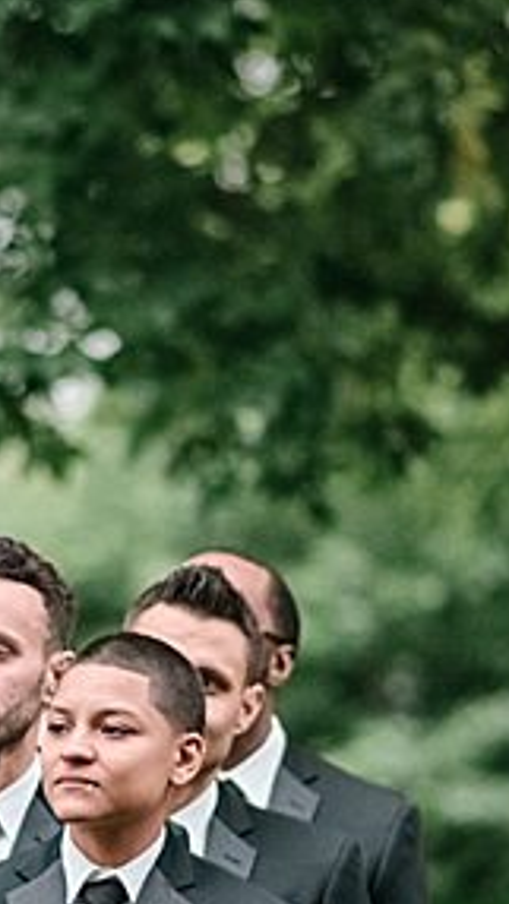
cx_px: -95
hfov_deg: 4.1
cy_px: 716
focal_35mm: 293
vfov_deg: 7.4
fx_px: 7026
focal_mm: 85
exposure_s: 1/400
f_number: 1.8
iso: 1000
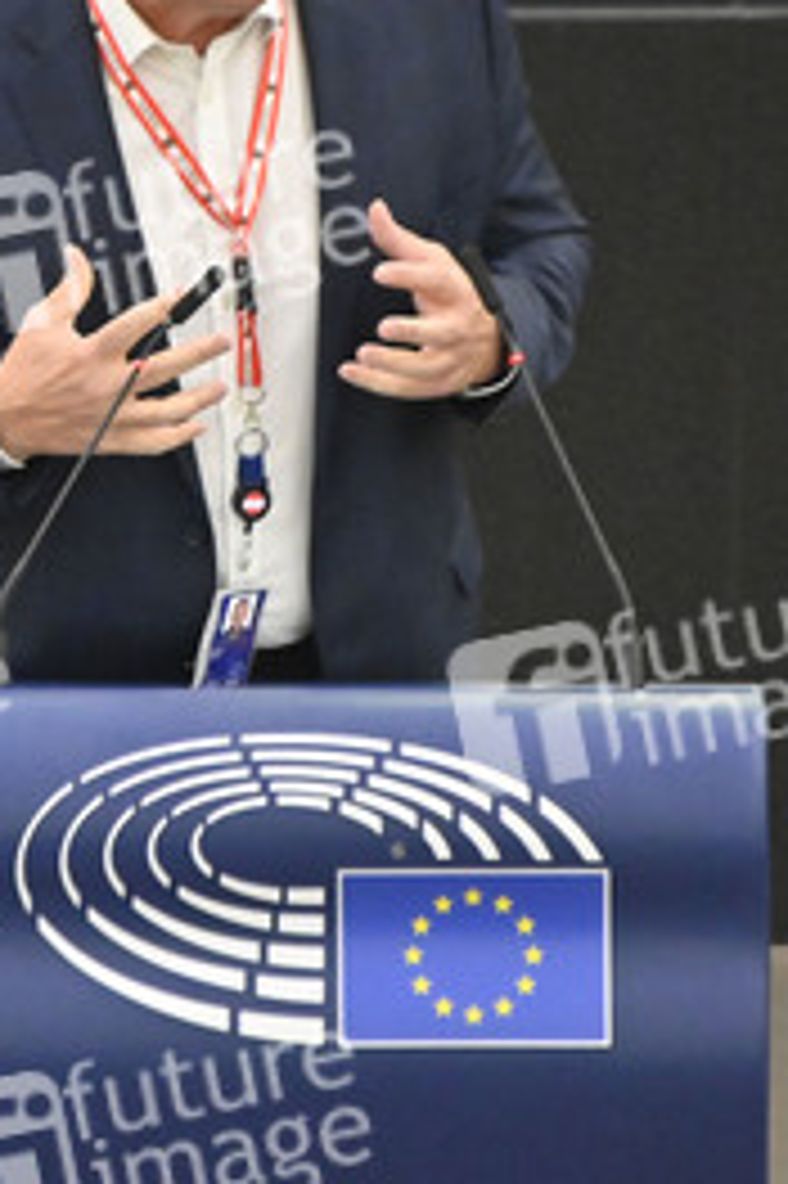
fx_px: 21039
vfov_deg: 3.2
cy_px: 464
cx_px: 272
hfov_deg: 2.1
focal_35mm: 640
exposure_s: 1/400
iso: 6400
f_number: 6.3
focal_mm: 420
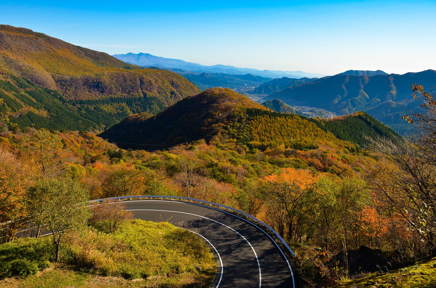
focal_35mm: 27
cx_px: 218
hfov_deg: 67.5
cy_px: 144
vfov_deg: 47.7
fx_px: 326
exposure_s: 1/200
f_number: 8
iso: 100
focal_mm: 18
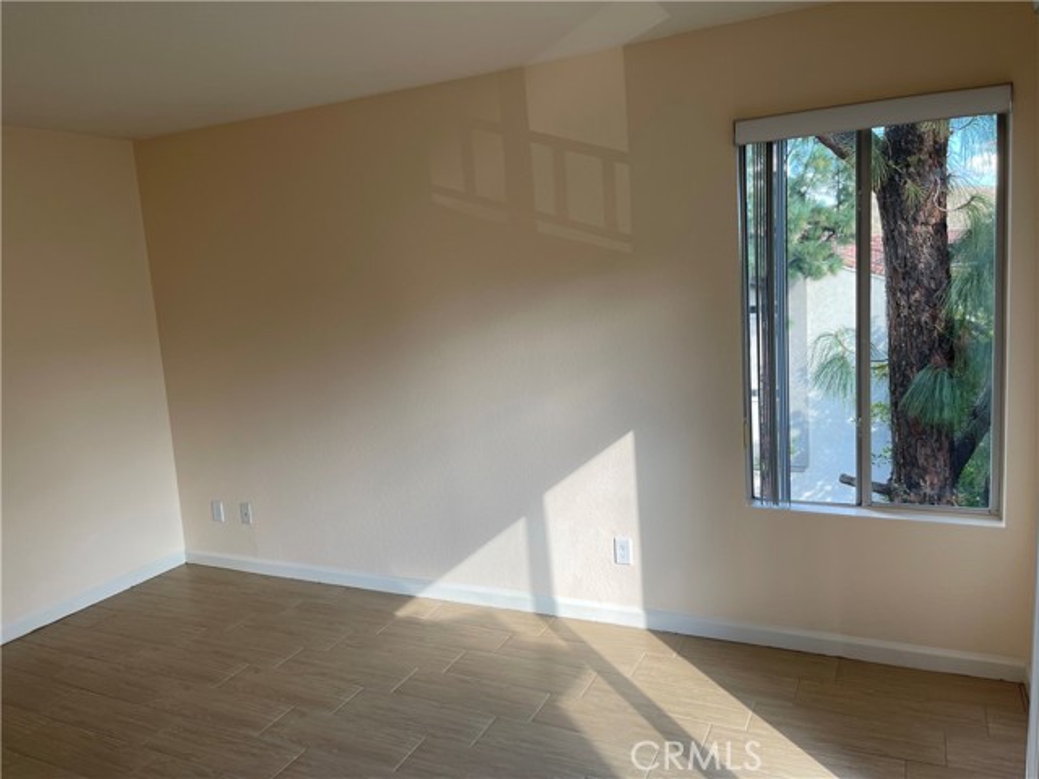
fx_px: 750
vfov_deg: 54.9
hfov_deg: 69.4
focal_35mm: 25
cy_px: 390
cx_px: 520
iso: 32
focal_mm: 5.1
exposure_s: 1/185
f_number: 1.6
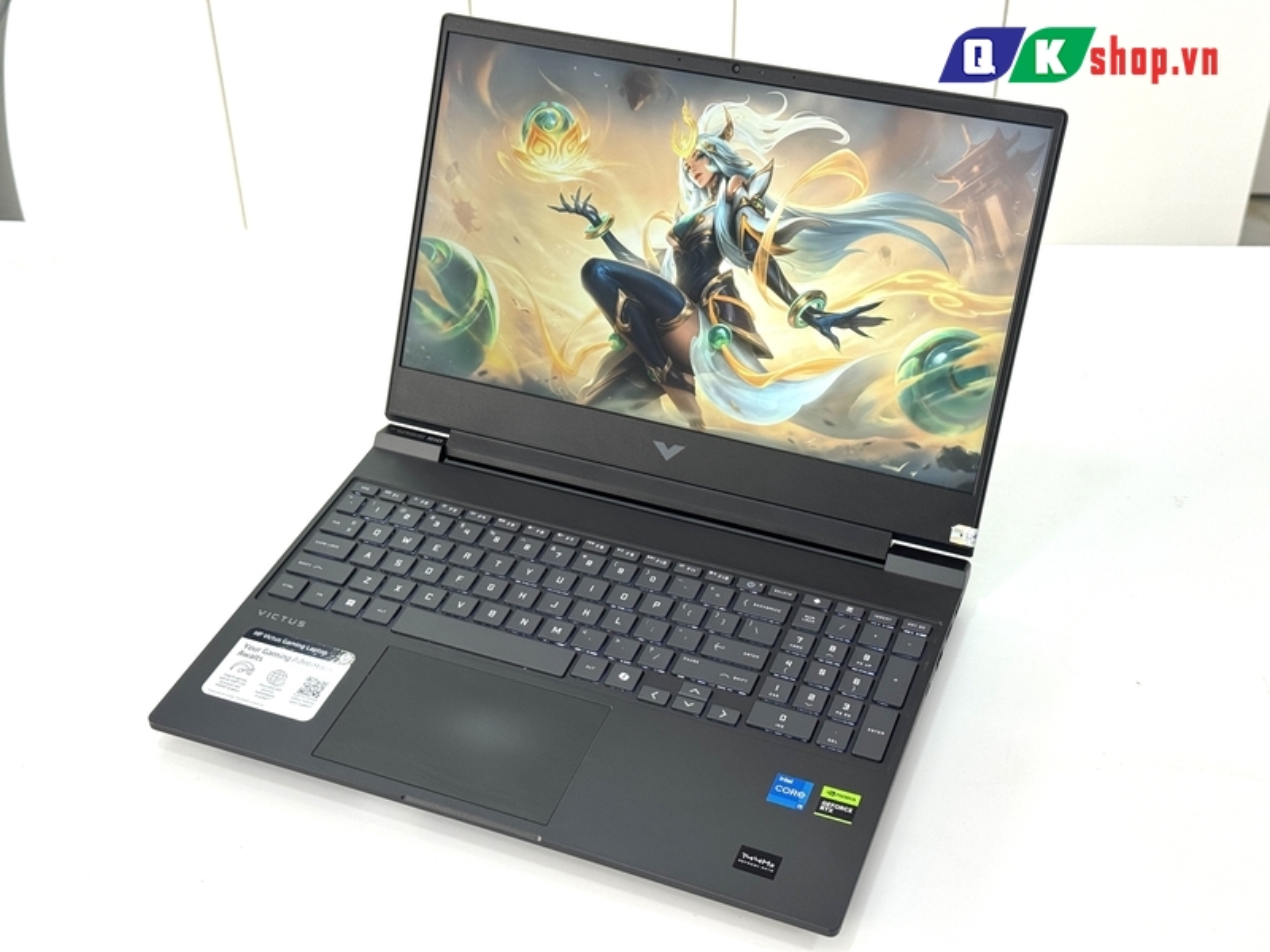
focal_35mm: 48
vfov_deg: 30.3
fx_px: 1761
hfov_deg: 39.7
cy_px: 476
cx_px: 635
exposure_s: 1/168
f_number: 1.78
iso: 64
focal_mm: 6.76
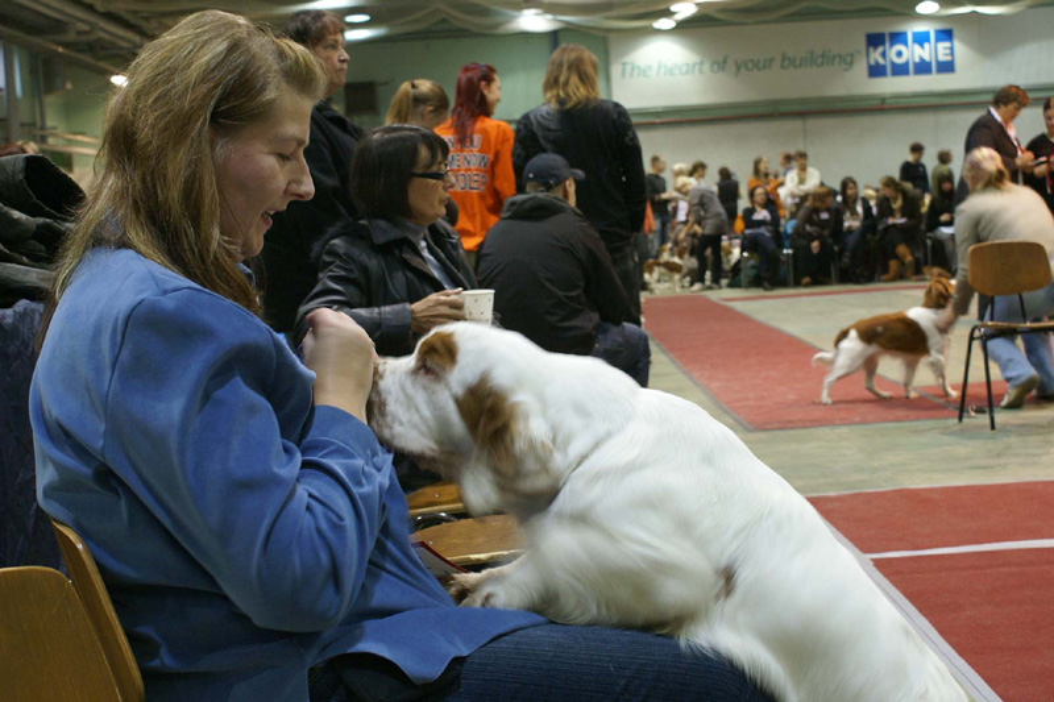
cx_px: 527
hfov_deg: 37.9
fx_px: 1537
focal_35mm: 52
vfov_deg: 25.7
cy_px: 351
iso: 400
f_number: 5.6
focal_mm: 35
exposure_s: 1/20
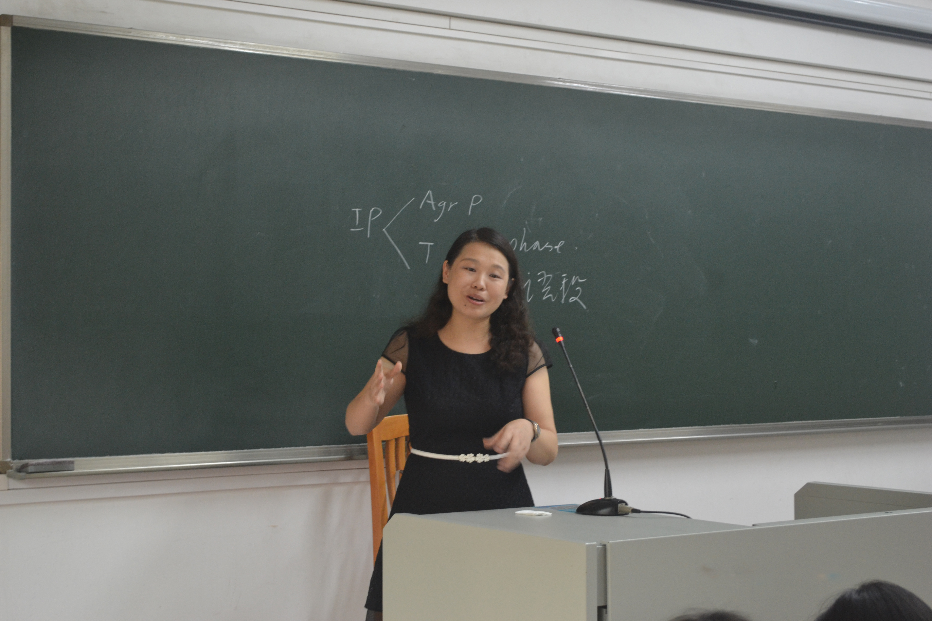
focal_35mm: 60
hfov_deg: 33.4
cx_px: 466
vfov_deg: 22.6
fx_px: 1553
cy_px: 310
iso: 800
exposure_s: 1/15
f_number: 5.3
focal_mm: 40
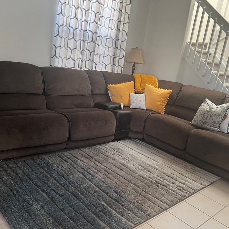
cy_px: 116
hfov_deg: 49.6
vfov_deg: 49.7
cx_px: 128
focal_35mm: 33
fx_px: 247
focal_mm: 5.7
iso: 250
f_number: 1.5
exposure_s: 1/60
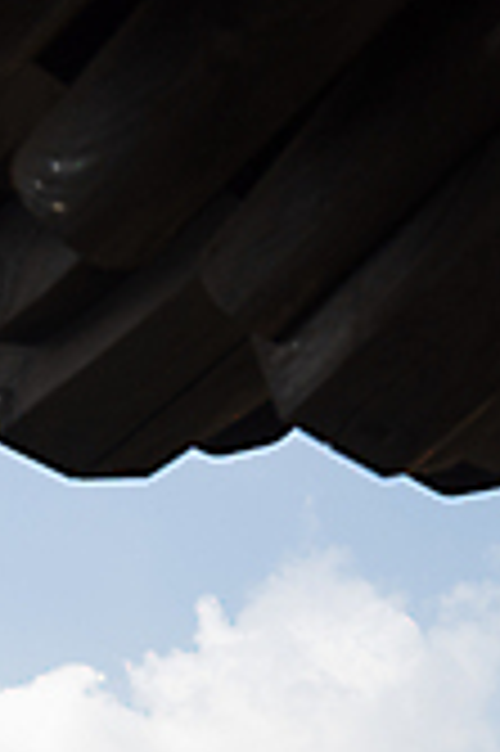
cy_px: 878
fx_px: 2505
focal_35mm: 120
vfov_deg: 16.4
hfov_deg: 11.3
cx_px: 448
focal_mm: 50
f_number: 5.6
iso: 200
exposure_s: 1/1250
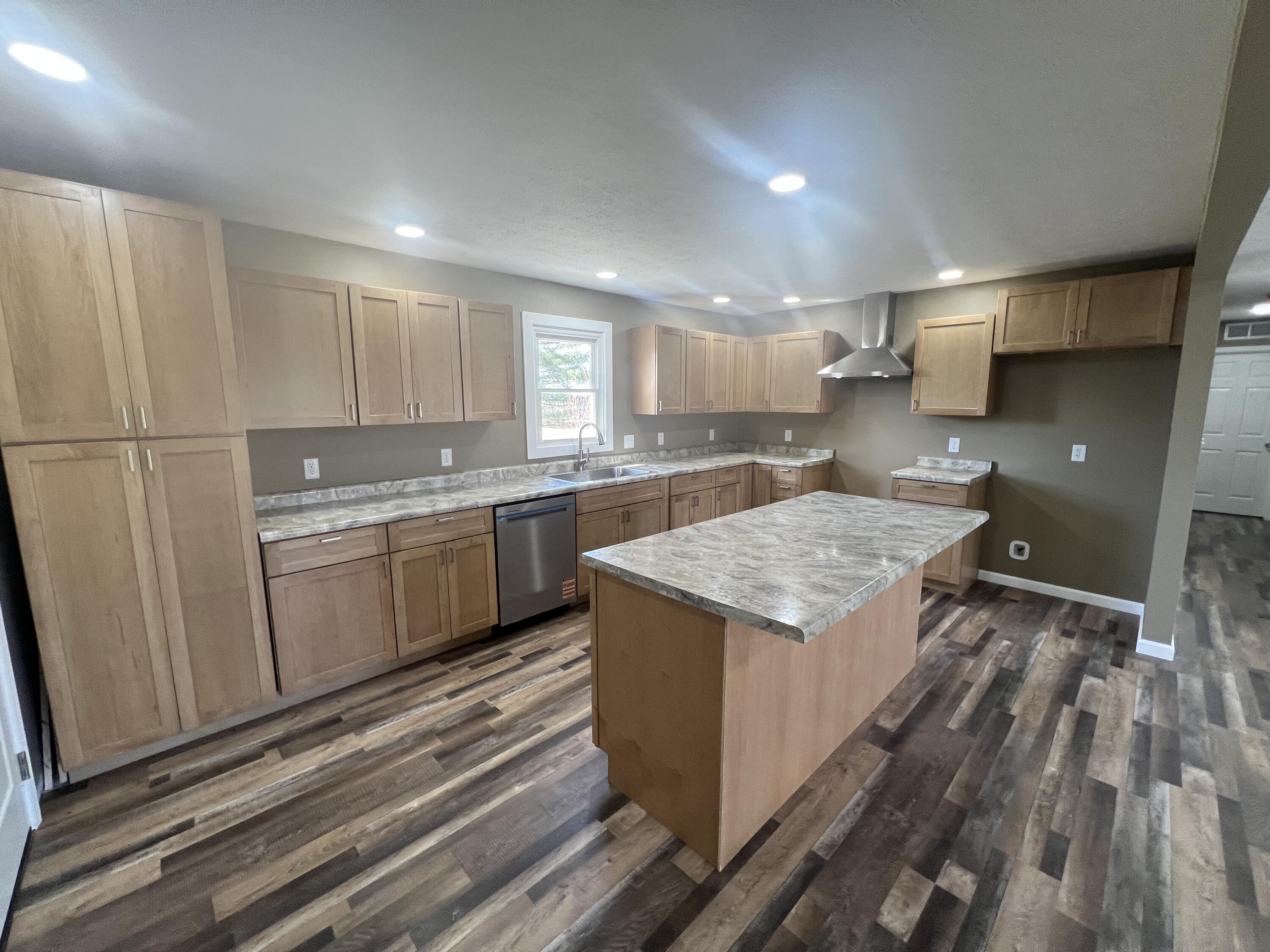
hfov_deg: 106.2
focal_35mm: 13
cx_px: 635
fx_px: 477
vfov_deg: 89.9
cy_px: 476
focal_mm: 1.57
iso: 160
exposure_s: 1/120
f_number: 1.8
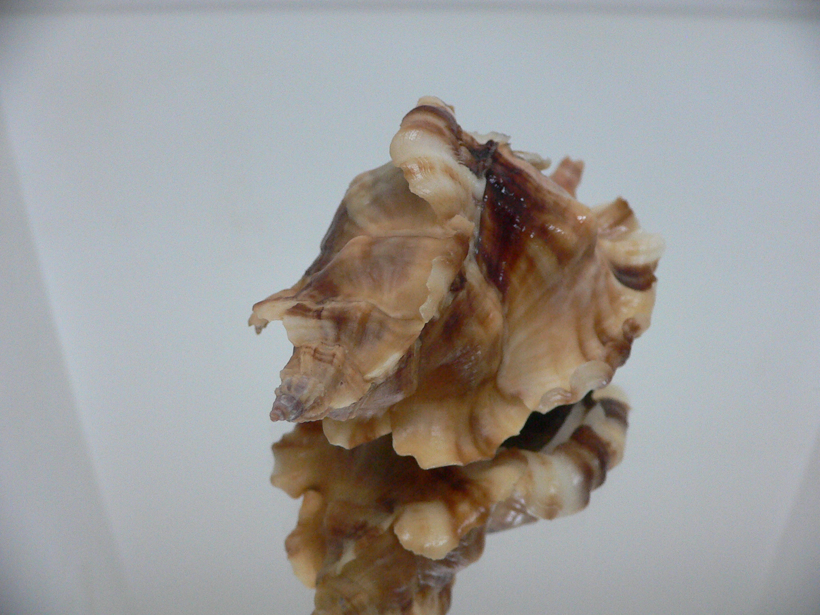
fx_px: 829
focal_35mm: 35
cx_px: 410
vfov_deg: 40.7
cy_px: 308
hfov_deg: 52.6
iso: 200
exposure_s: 1/60
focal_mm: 4.6
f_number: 2.8
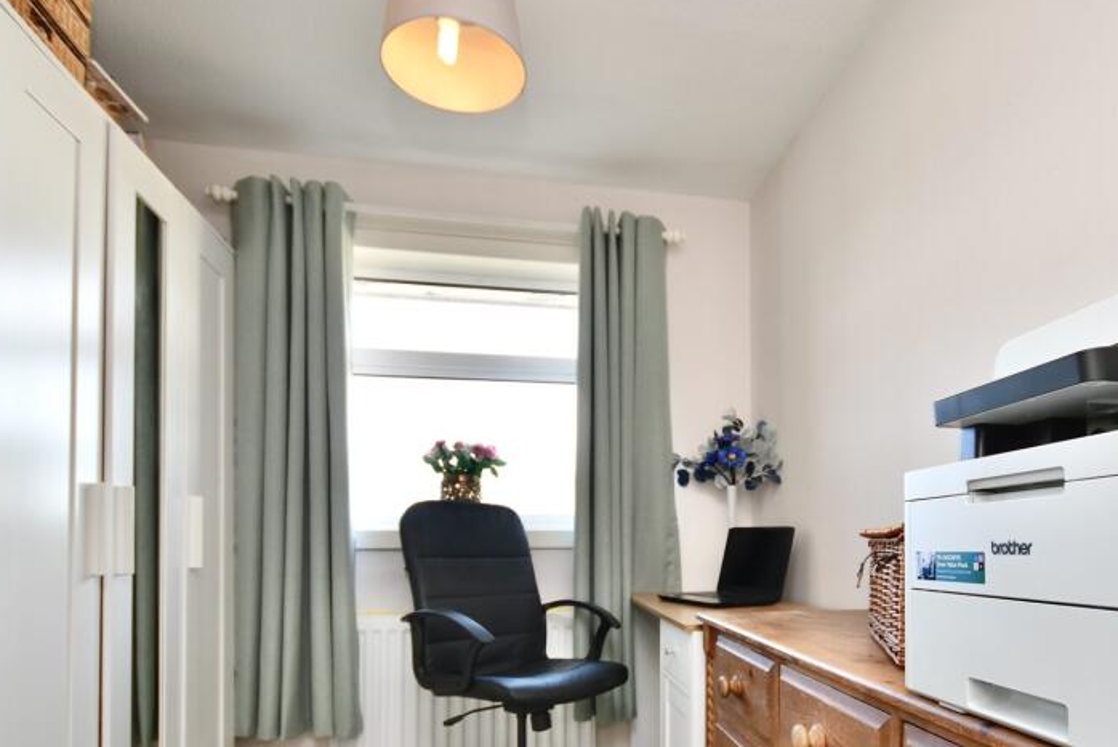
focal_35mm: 22
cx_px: 674
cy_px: 525
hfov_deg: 77.6
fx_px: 683
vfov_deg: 55.5
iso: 320
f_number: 4
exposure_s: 1/60
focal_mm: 10
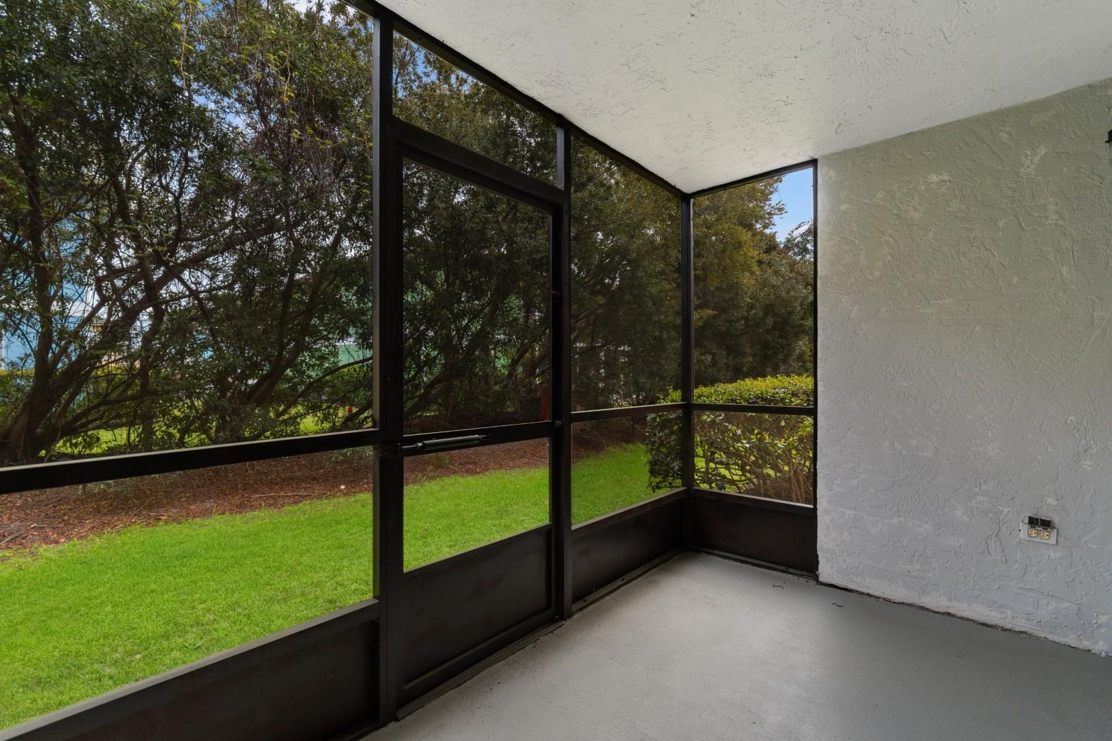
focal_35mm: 15
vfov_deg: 77.3
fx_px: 463
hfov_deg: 100.4
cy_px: 370
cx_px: 556
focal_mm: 10
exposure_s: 1/80
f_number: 4.5
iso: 100
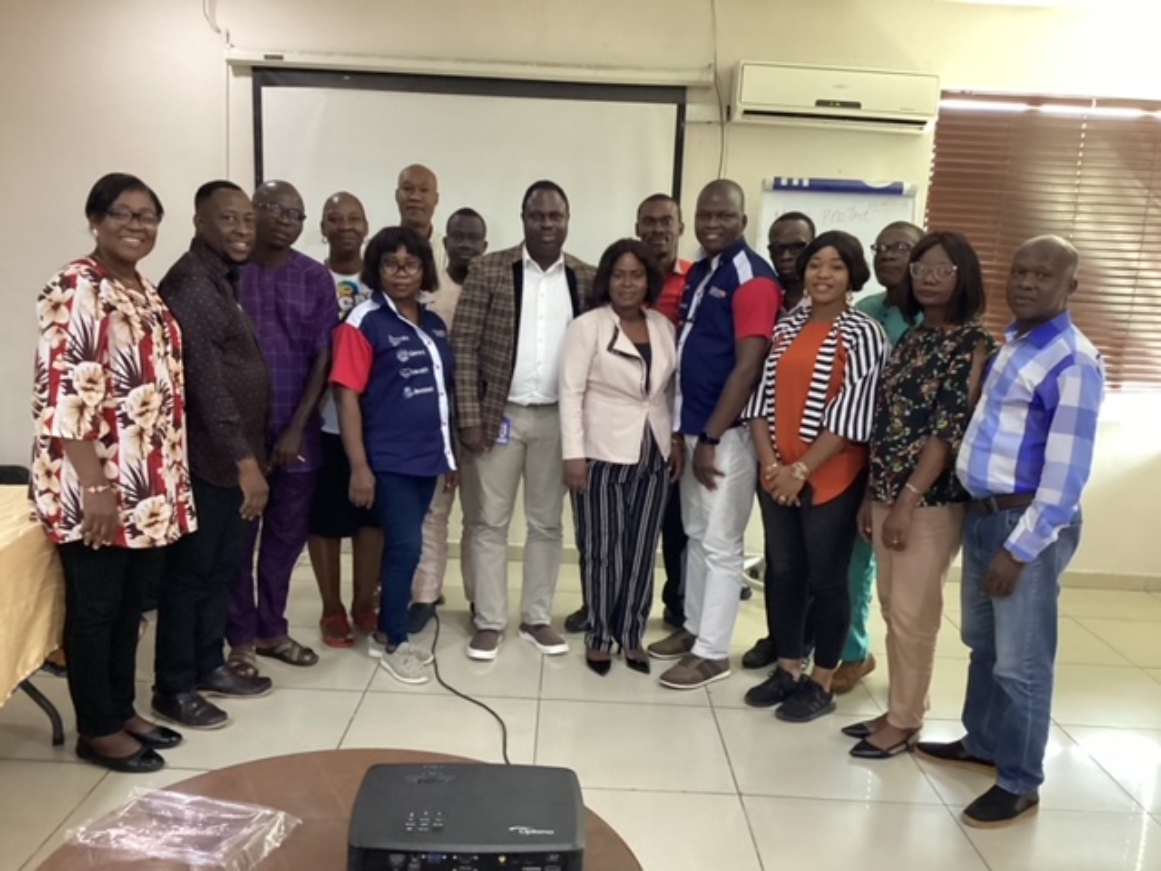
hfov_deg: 58.4
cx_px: 580
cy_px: 436
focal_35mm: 31
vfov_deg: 45.4
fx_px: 1040
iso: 500
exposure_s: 1/30
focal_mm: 3.3
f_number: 2.4
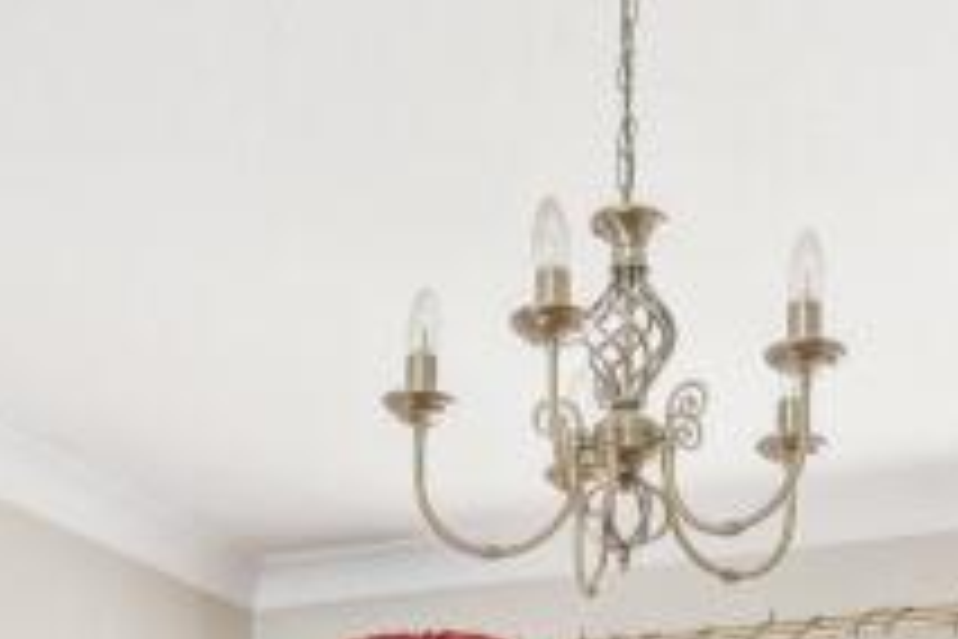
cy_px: 1138
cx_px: 625
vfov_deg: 15.4
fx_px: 2049
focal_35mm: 77
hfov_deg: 26.2
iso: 640
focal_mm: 16
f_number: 8
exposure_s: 1/10
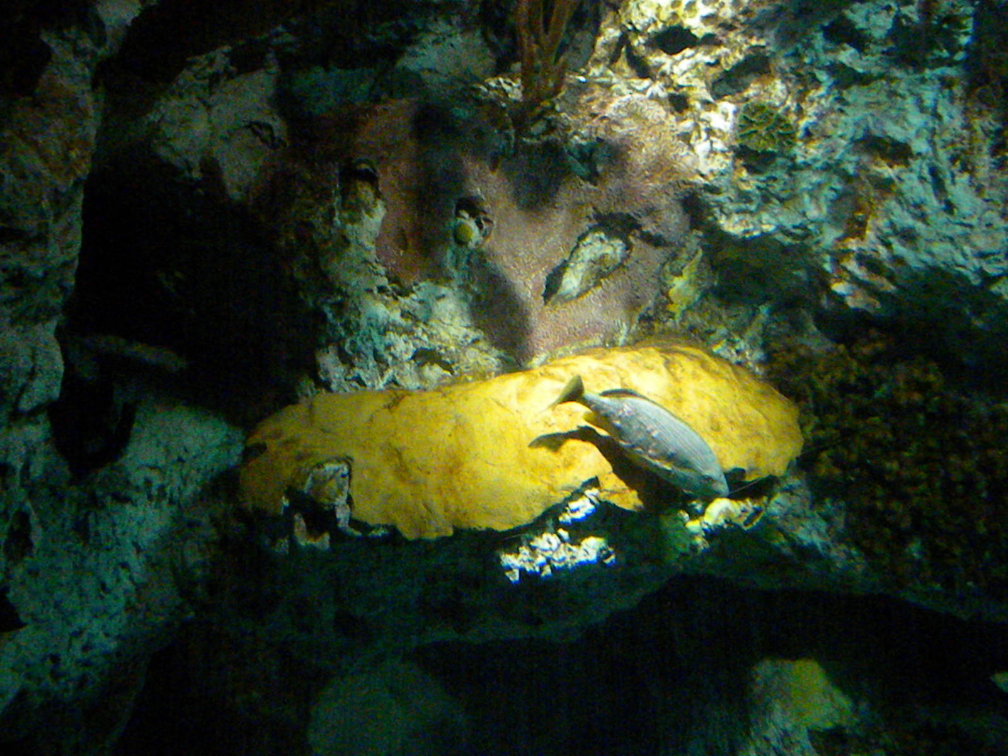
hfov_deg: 50.1
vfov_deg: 38.7
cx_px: 504
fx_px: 1077
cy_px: 378
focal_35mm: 37
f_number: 3.5
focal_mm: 6.6
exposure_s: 1/279
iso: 2507
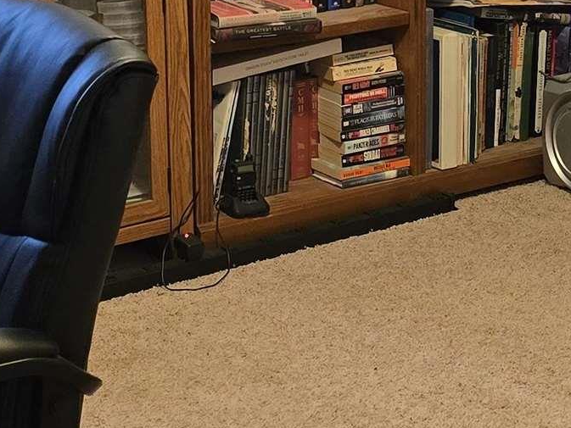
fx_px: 1732
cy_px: -64
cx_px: 450
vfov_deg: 13.8
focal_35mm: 105
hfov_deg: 18.6
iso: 640
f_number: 1.7
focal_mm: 6.3
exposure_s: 1/120
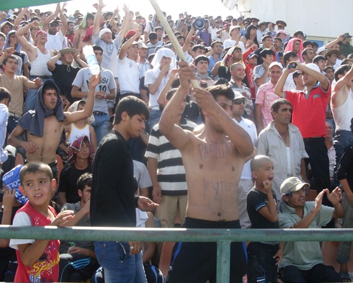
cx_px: 185
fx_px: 418
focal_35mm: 40
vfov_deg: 37.3
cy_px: 141
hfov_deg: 45.8
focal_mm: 6.3
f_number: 2.8
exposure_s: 1/500
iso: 80
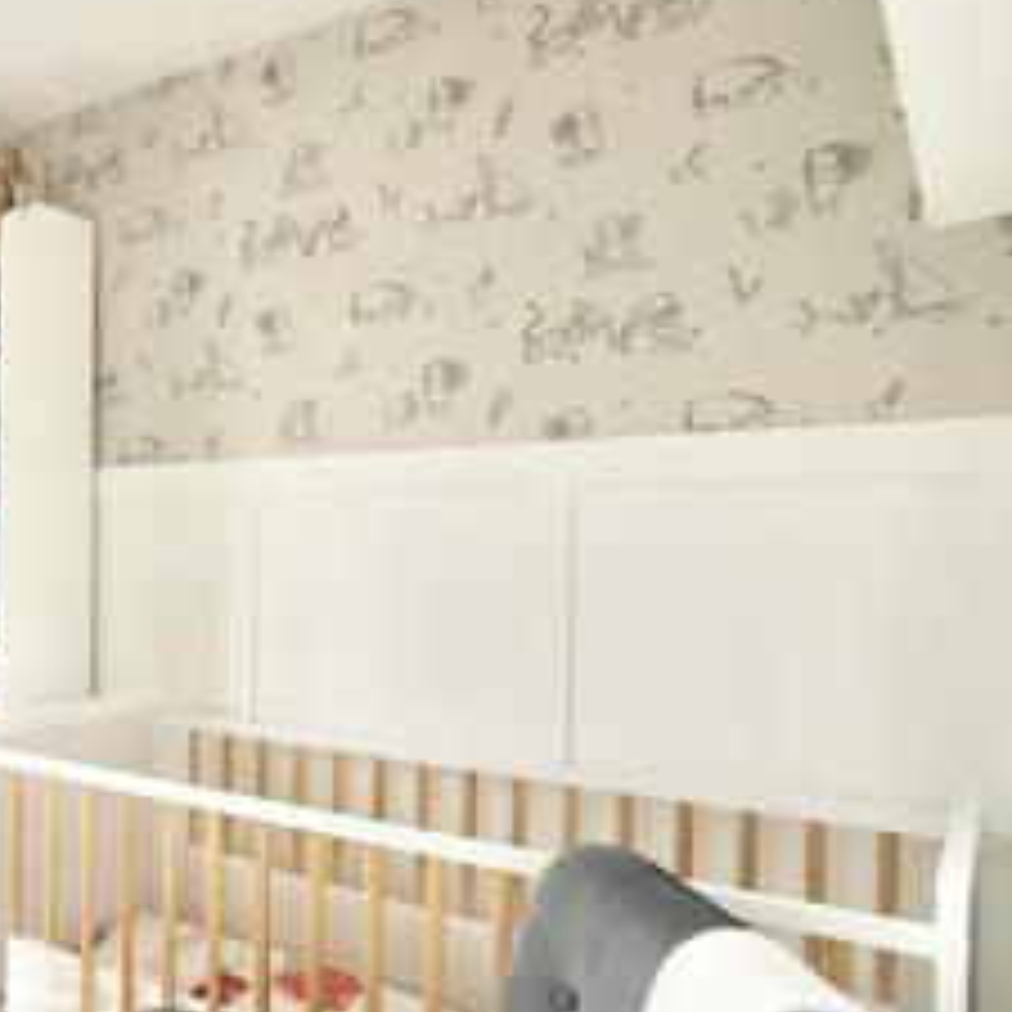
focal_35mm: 32
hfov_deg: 38.4
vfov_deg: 51.0
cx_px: -191
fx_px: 1058
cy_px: 555
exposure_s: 1/169
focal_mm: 2.22
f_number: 2.2
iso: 64
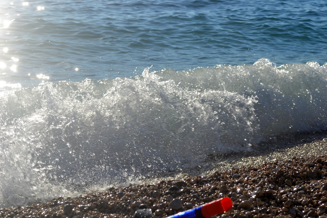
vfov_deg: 16.6
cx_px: 164
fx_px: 749
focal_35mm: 82
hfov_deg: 24.6
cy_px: 109
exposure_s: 1/400
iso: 100
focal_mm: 55
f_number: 10
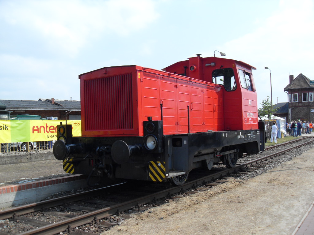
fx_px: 308
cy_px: 118
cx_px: 157
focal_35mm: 34
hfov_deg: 54.0
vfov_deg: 41.8
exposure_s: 1/180
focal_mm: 6.3
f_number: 7
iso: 80
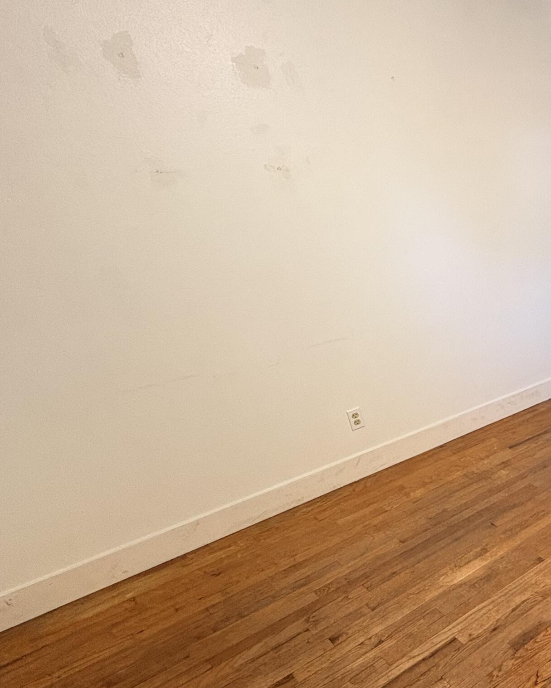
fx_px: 550
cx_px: 604
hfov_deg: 42.2
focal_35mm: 27
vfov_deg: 62.9
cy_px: 442
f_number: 2.2
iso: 250
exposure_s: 1/60
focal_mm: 2.22
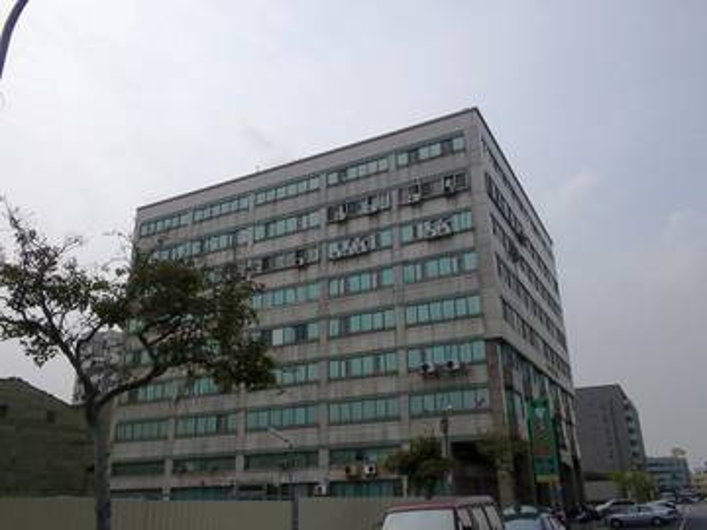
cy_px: 265
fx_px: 592
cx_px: 354
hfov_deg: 61.7
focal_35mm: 29
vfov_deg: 48.2
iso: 80
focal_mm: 4.1
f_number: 5.6
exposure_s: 1/1000
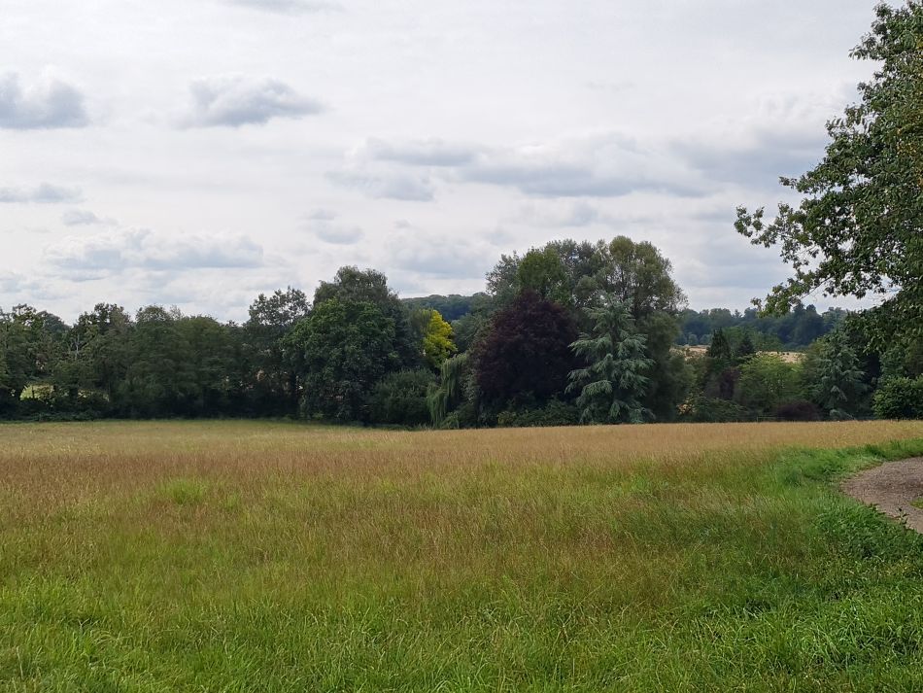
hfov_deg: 67.3
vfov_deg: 53.1
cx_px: 462
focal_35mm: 26
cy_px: 346
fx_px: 693
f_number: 1.8
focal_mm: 5.4
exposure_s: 1/3311
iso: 50
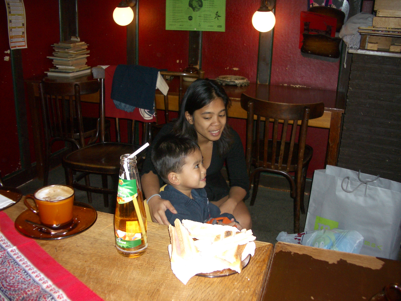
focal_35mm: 35
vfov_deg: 40.7
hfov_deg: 52.6
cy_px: 150
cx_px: 200
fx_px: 405
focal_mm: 5.8
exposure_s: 1/60
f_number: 2.6
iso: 100
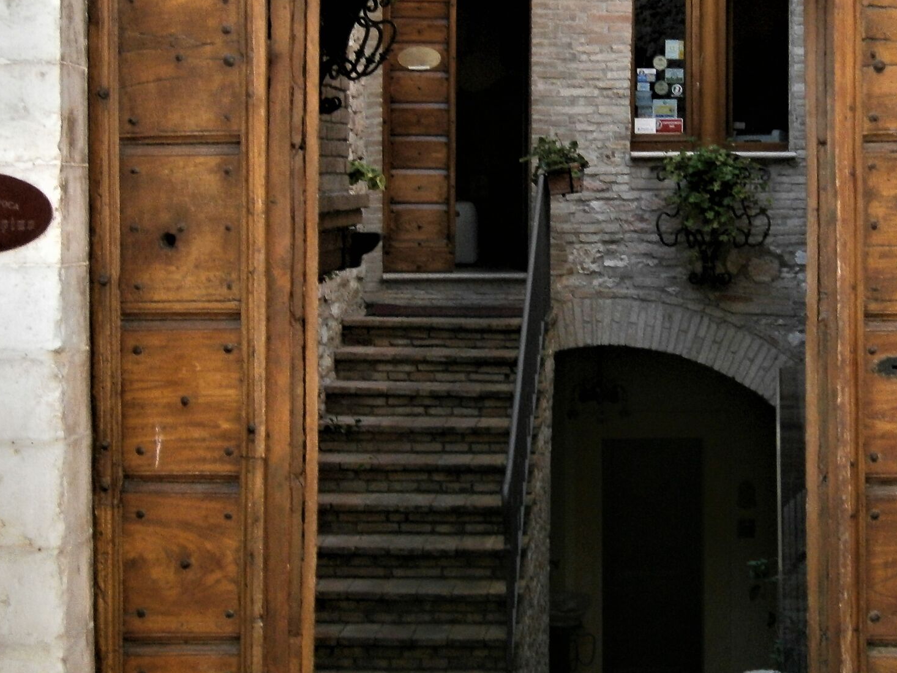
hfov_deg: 25.1
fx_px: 1995
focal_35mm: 77
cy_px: 265
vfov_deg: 19.1
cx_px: 641
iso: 200
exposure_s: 1/250
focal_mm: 8.3
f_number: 3.4
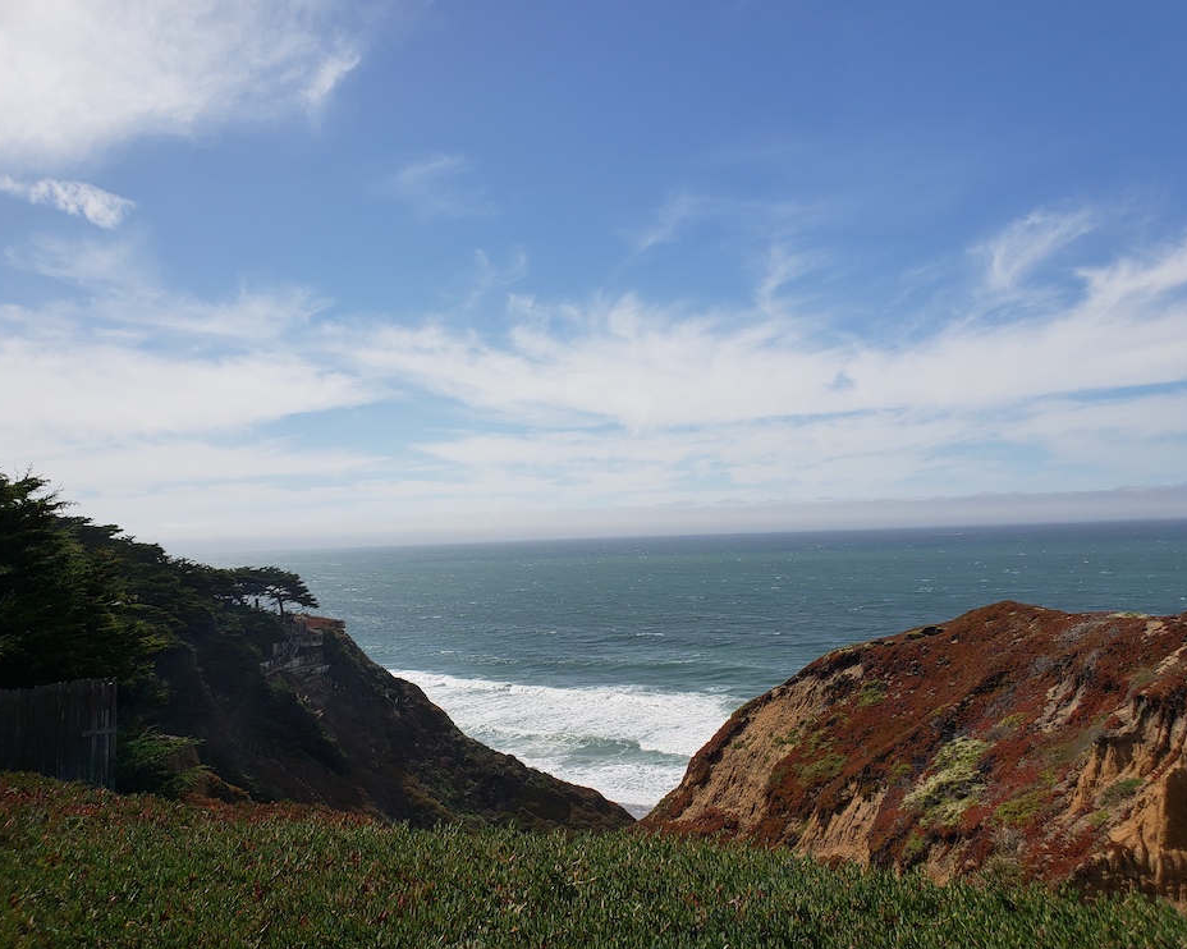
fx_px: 983
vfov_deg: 51.5
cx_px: 577
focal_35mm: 28
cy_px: 471
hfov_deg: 62.2
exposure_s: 1/4043
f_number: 2.4
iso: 50
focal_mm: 4.3
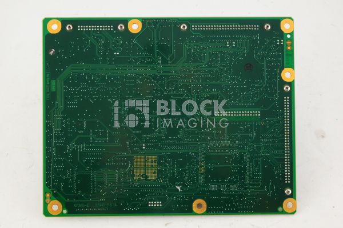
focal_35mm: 50
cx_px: 172
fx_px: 476
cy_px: 114
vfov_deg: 26.9
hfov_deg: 39.6
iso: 1600
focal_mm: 50
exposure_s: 1/125
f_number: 14
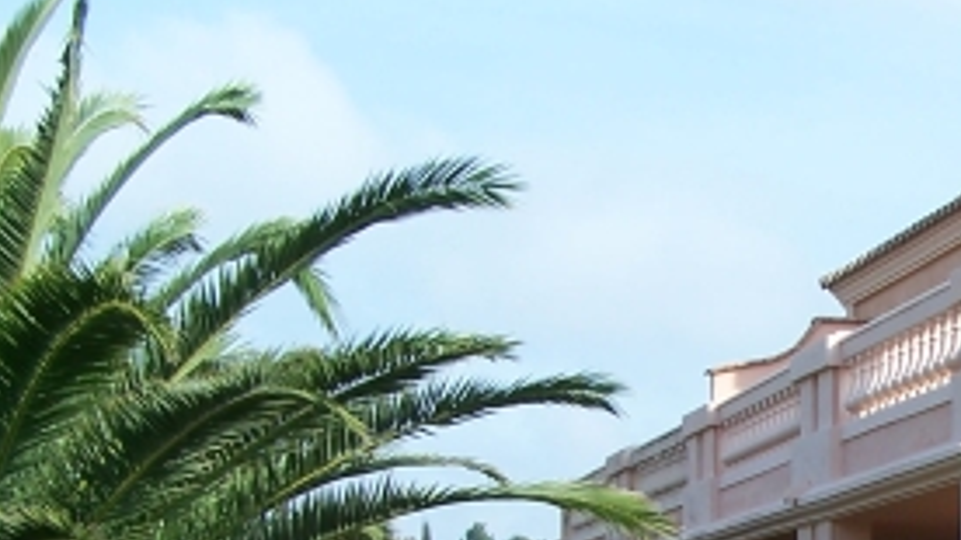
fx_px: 2445
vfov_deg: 12.3
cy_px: 648
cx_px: 971
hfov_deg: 21.4
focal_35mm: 96
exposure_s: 1/350
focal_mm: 6.3
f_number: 4
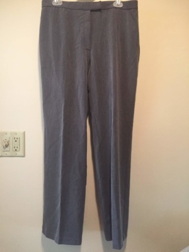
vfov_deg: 61.7
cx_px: 94
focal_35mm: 29
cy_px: 126
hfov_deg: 48.2
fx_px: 211
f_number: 2.2
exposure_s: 1/30
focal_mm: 4.15
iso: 250
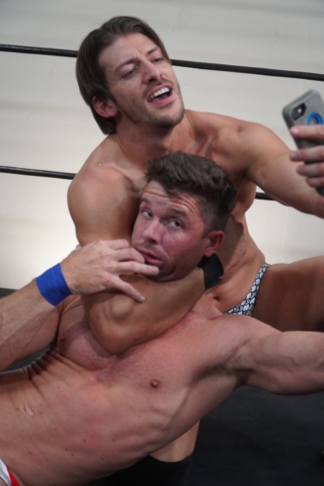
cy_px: 245
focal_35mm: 61
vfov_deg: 32.9
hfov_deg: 22.3
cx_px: 161
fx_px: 823
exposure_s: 1/160
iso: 3200
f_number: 4
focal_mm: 40
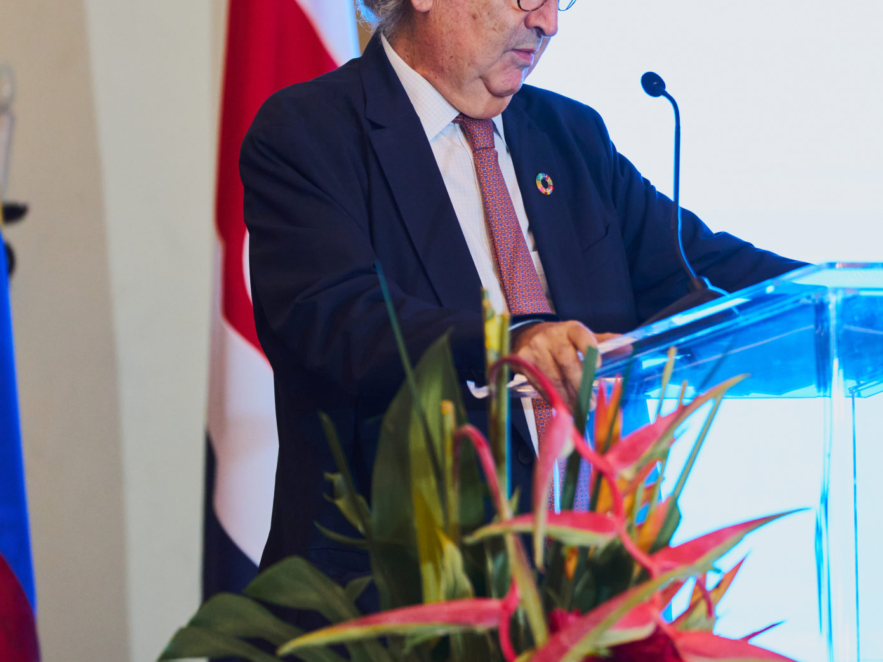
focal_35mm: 308
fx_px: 7856
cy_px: 193
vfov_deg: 4.8
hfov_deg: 6.4
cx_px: 693
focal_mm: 174
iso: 2000
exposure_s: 1/125
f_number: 2.8
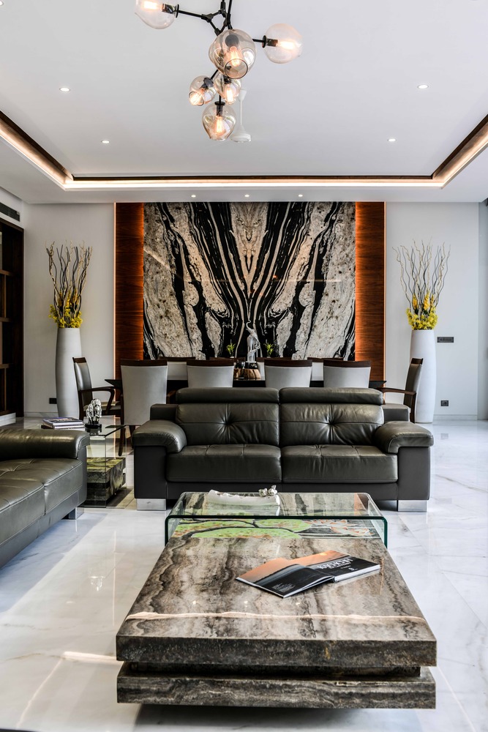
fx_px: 711
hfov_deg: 37.9
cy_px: 366
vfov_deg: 54.4
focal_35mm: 35
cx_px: 244
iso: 31
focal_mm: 35
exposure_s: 1/6
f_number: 5
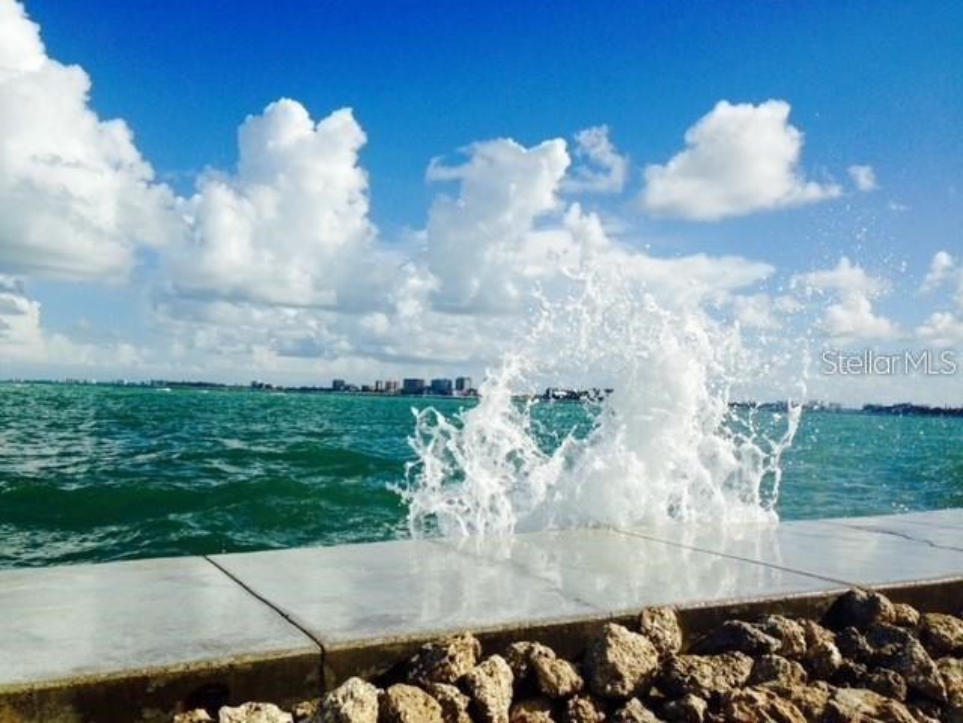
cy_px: 362
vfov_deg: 42.9
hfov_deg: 55.4
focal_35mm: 33
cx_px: 482
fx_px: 918
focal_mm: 4.12
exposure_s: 1/3623
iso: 50
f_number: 2.4
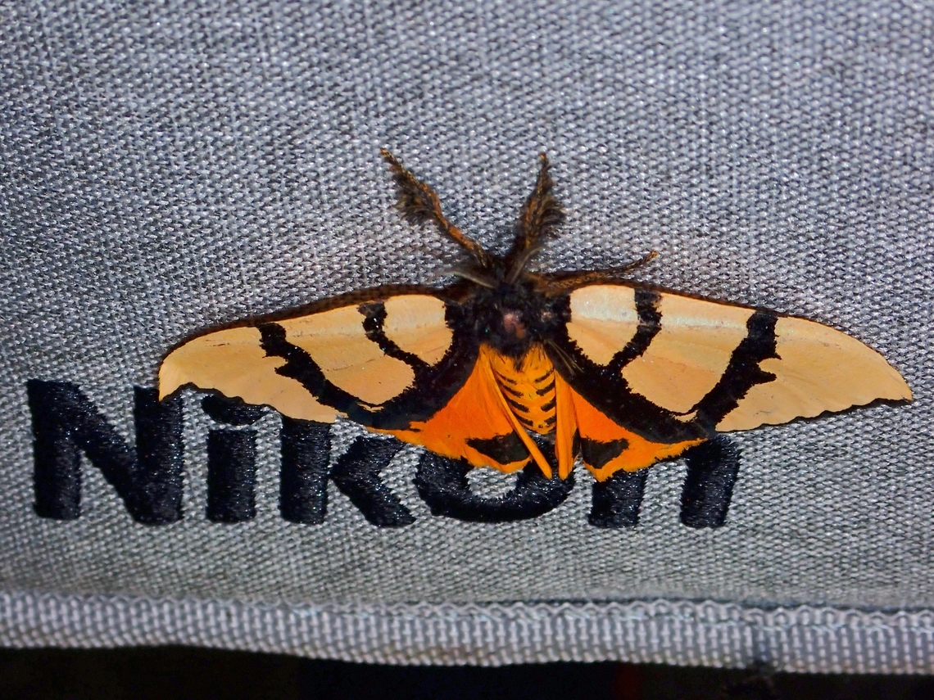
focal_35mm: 100
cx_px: 467
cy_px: 350
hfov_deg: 19.6
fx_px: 2698
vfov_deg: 14.8
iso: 200
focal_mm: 18
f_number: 6.3
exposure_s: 1/200
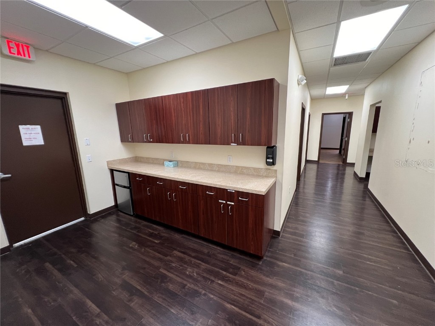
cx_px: 218
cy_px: 163
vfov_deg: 89.9
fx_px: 163
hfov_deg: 106.2
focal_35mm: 13
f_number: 1.8
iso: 200
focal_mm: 1.57
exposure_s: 1/60
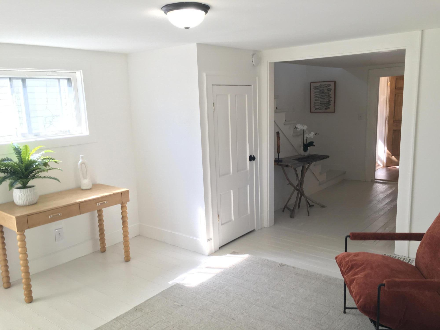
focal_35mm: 29
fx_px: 369
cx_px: 220
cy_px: 165
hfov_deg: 61.7
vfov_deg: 48.2
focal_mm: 4.15
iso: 25
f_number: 2.2
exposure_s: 1/40
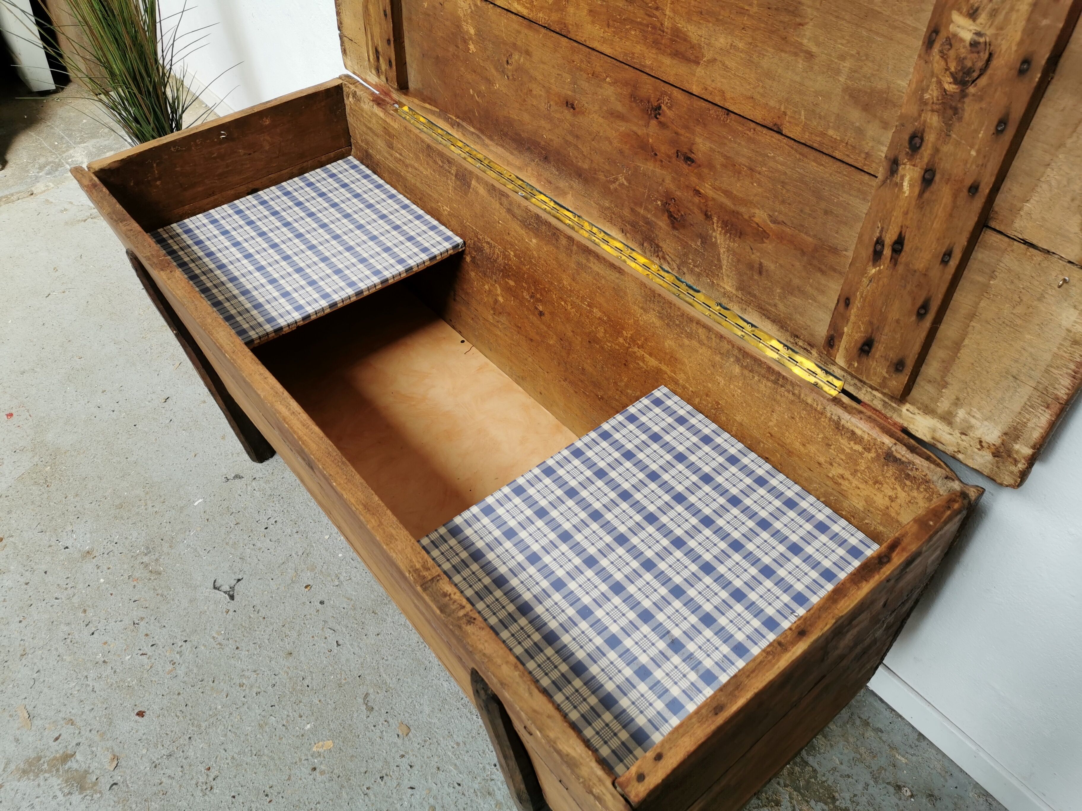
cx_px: 541
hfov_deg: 65.3
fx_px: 844
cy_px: 406
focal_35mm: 27
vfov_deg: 51.4
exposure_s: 1/100
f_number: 1.8
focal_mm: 5.58
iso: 64
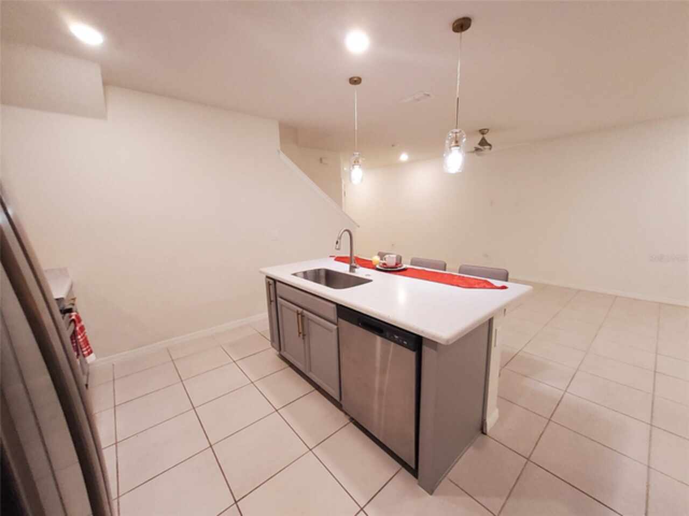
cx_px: 344
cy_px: 258
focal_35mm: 13
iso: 250
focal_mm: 1.13
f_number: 2.2
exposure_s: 1/40
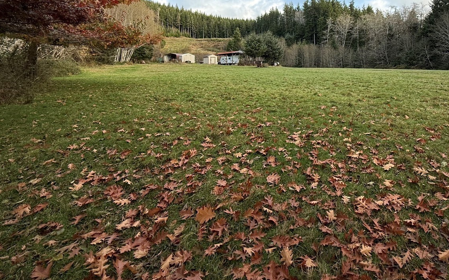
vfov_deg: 53.8
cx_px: 283
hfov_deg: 80.6
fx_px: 257
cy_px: 60
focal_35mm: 21
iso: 50
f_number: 2.2
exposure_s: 1/324
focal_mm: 2.22
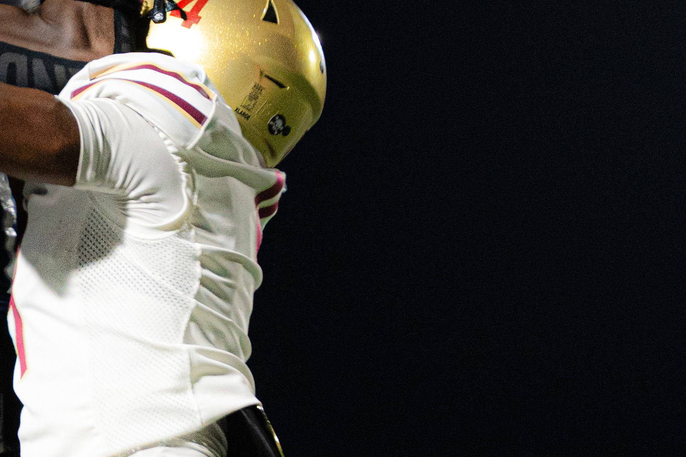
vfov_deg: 4.8
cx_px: 118
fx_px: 5480
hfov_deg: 7.2
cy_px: 446
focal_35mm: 288
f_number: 4
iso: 1600
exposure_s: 1/400
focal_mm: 67.6
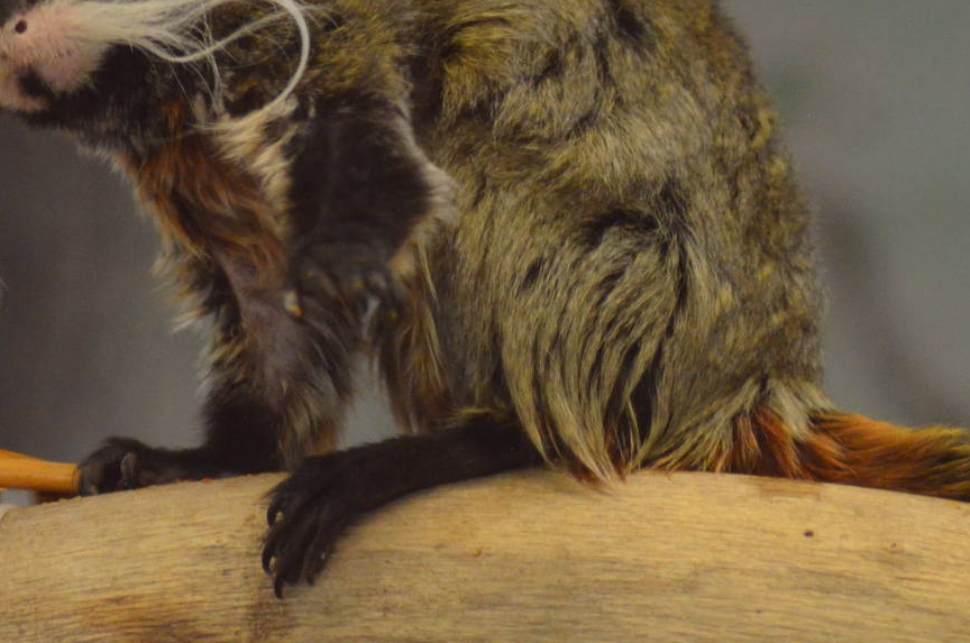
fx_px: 10085
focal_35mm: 375
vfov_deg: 3.7
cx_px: 457
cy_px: 94
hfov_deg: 5.5
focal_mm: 135
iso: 3200
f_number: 4.2
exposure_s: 1/320
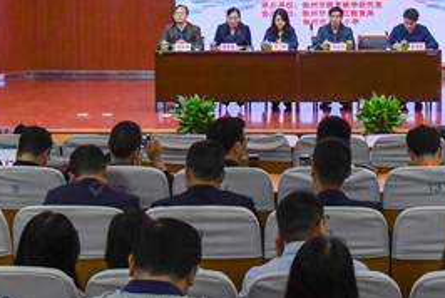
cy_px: 30
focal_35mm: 76
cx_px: 315
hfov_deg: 26.4
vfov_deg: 17.7
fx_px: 940
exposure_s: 1/100
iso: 2000
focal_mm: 18
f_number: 8
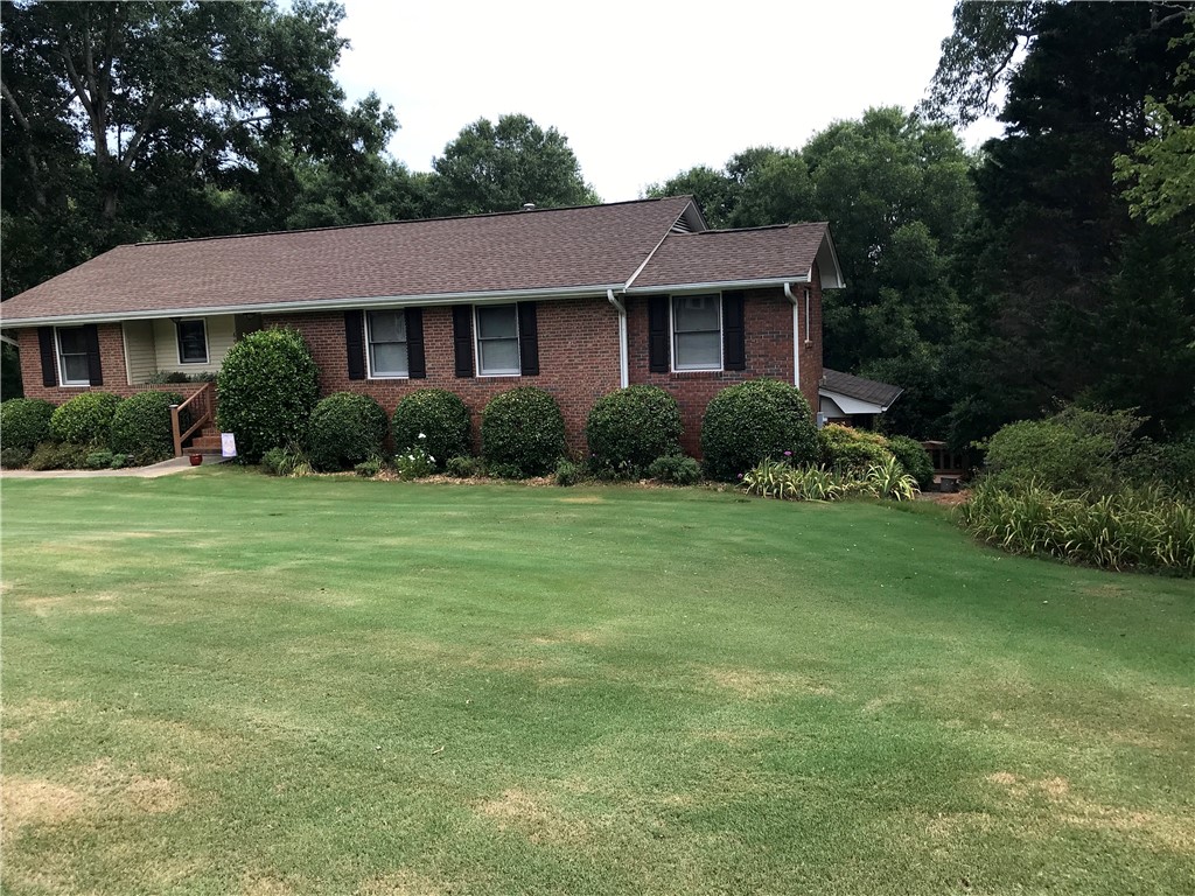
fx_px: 967
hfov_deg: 63.4
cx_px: 598
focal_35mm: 28
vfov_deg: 49.7
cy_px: 448
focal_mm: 3.99
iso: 20
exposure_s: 1/863
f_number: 1.8
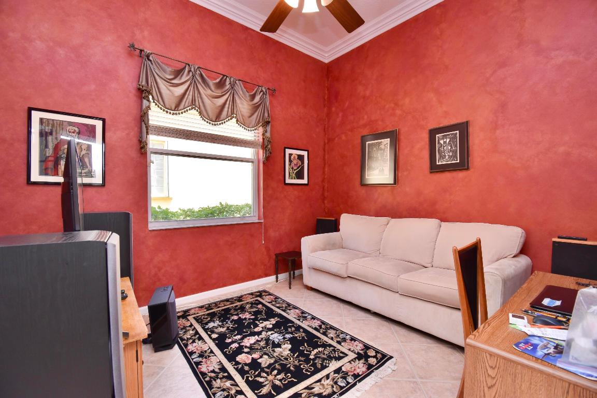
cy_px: 199
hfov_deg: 100.4
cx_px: 298
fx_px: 249
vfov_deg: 77.3
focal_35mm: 15
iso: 400
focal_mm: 10
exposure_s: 1/100
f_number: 5.6
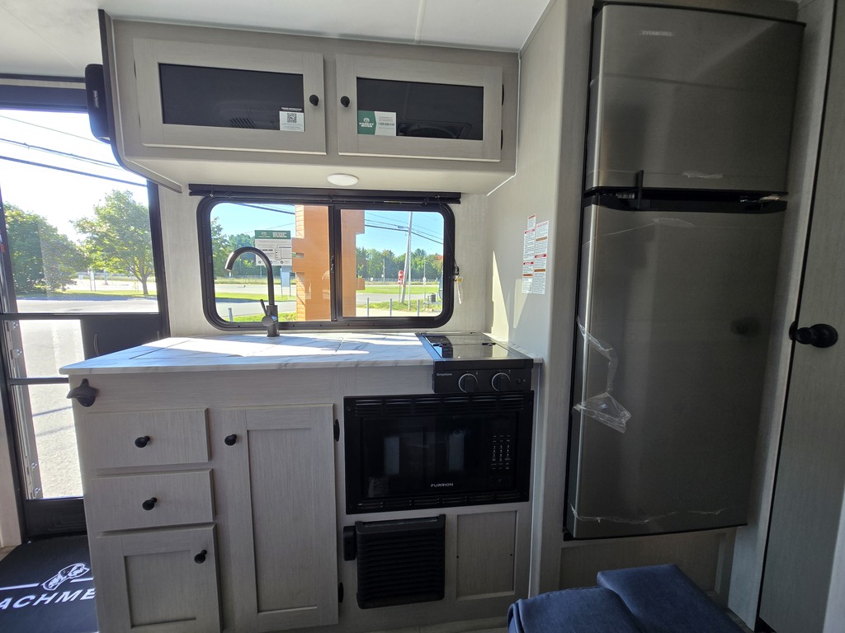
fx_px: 317
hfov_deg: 106.2
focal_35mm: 13
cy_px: 316
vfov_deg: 89.9
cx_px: 422
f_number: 2.2
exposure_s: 1/60
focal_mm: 2.2
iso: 64
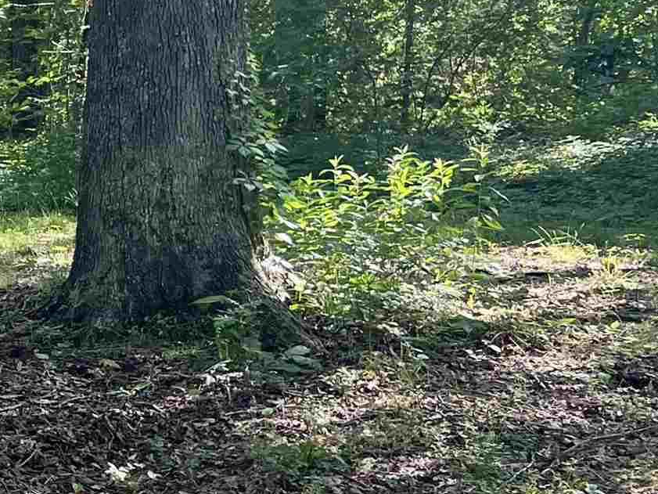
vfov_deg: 15.6
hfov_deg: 17.2
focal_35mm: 95
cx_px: -501
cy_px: 246
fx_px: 1806
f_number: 1.5
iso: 64
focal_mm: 5.7
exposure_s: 1/121
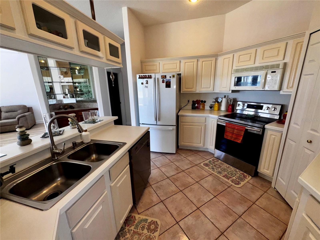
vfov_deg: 85.7
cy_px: 120
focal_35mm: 14
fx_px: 129
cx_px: 160
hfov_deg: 102.1
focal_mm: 2.22
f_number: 2.2
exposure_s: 1/122
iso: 50
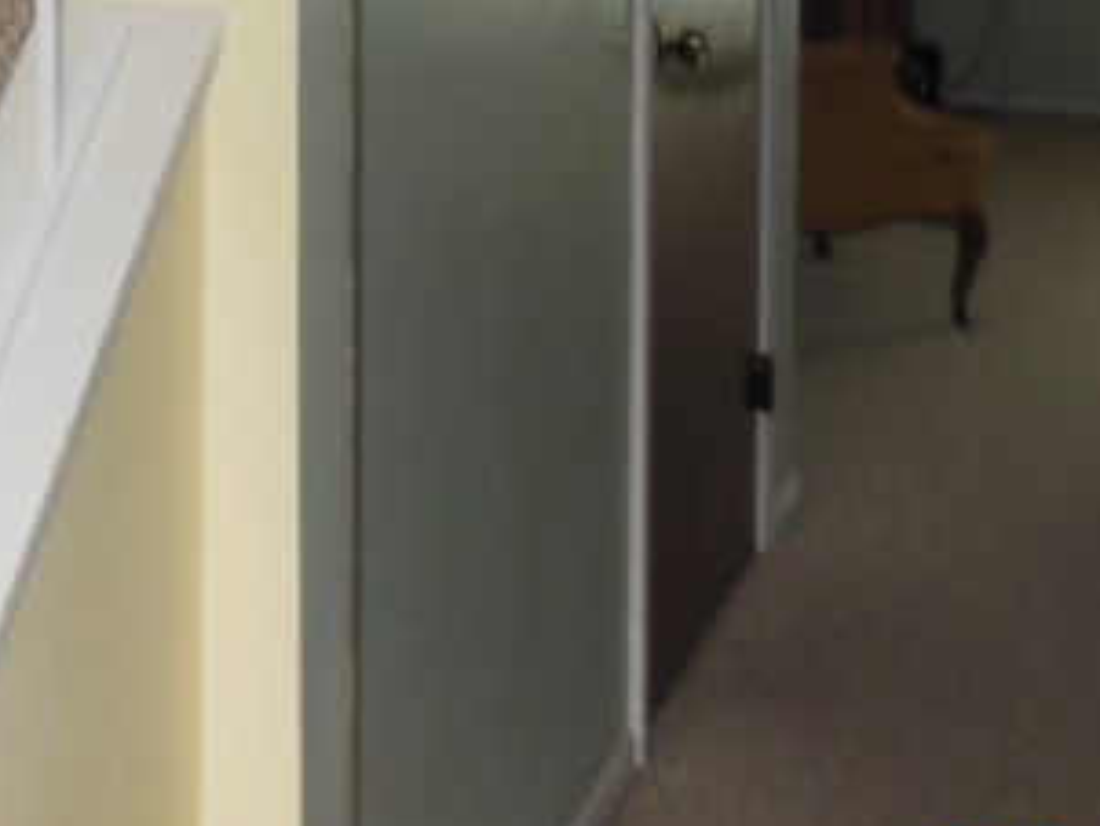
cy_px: -238
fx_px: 2702
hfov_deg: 22.0
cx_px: -44
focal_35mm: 85
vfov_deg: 16.5
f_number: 3.5
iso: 200
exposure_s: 1/25
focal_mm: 4.5
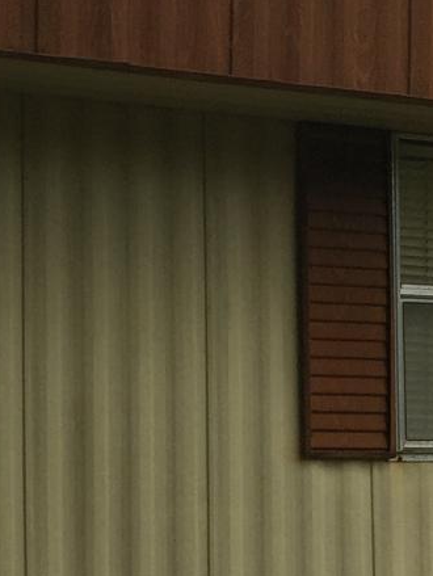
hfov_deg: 11.2
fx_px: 2198
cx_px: 236
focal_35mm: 132
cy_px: 508
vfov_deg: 14.8
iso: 32
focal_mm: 4.15
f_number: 2.2
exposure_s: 1/514
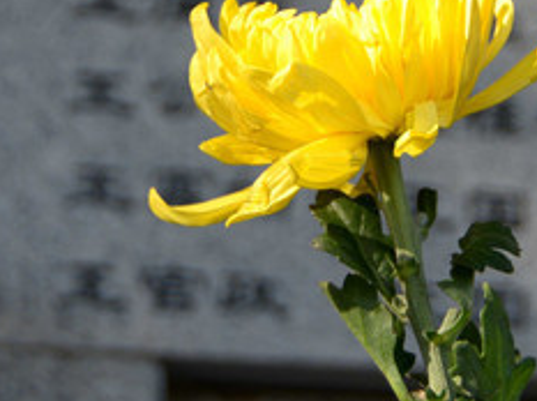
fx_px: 2153
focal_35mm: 139
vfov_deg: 10.6
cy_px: 65
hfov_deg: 14.2
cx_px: 235
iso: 200
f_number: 6.3
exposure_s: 1/320
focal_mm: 42
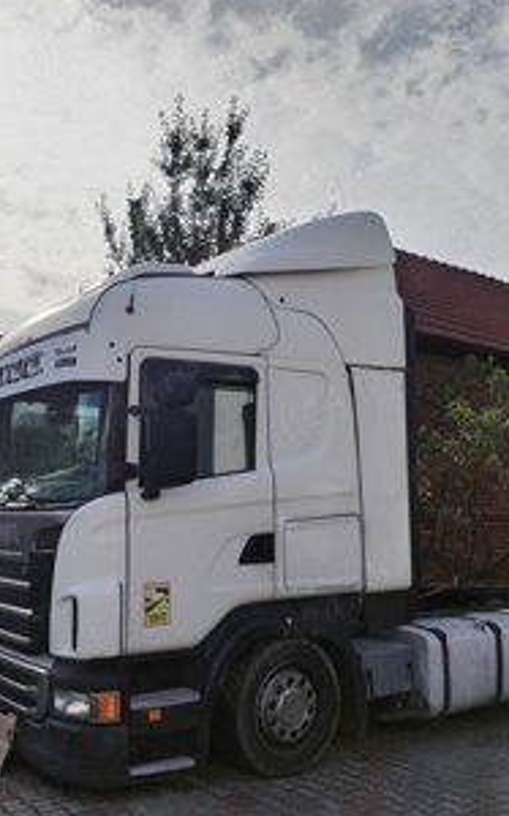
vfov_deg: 48.1
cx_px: 207
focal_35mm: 41
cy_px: 468
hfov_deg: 31.1
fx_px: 912
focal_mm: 4.75
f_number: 1.8
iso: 100
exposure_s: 1/3574
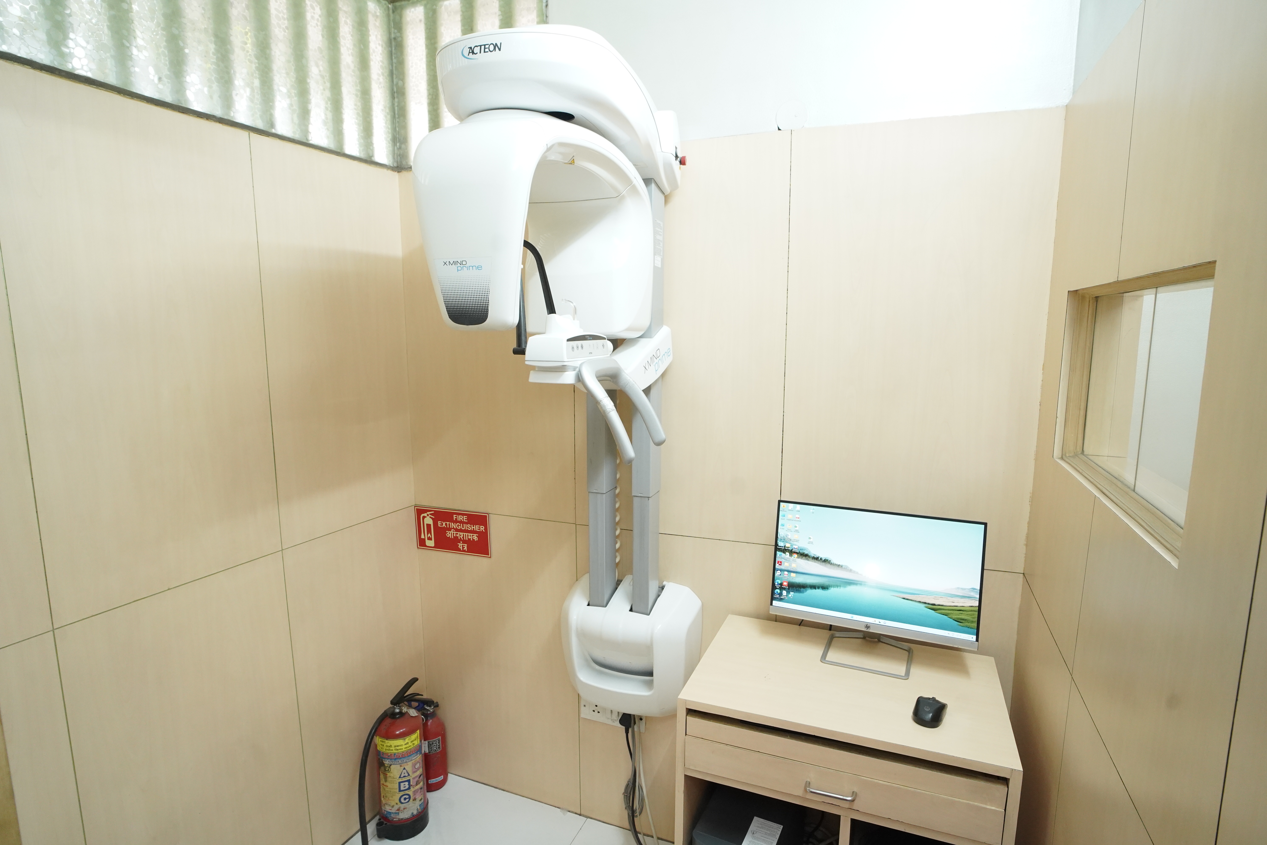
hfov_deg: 90.0
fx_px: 633
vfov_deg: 67.4
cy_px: 422
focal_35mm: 18
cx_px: 634
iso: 4000
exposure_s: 1/100
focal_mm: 18
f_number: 5.6
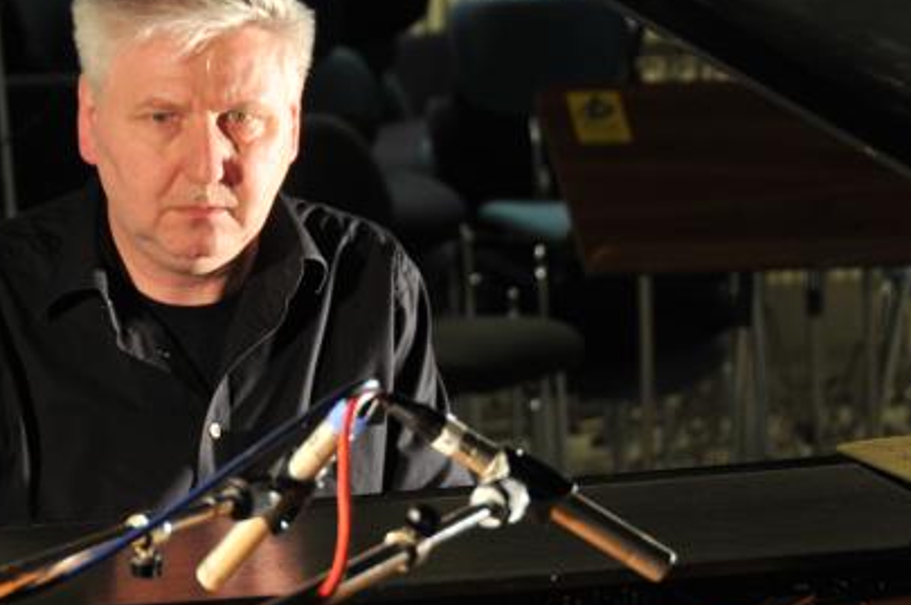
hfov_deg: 12.4
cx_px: 261
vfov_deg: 8.2
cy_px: 354
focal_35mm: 166
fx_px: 4196
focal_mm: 70
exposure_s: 1/20
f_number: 5
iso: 400
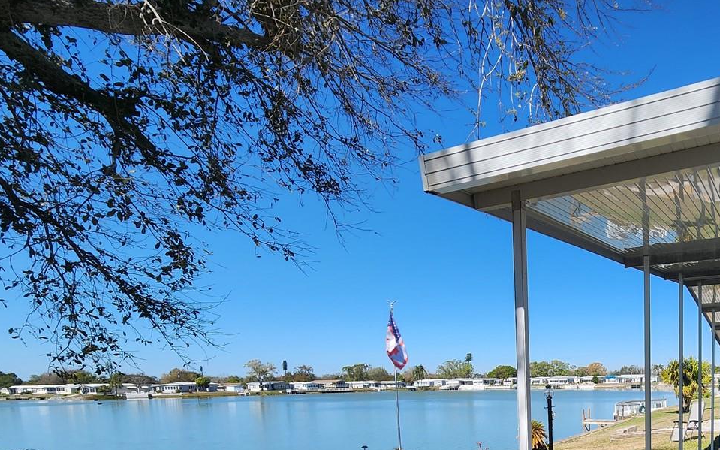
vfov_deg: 45.8
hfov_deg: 69.8
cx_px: 574
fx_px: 451
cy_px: 436
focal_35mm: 23
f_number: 2.2
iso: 50
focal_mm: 2.2
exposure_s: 1/1904
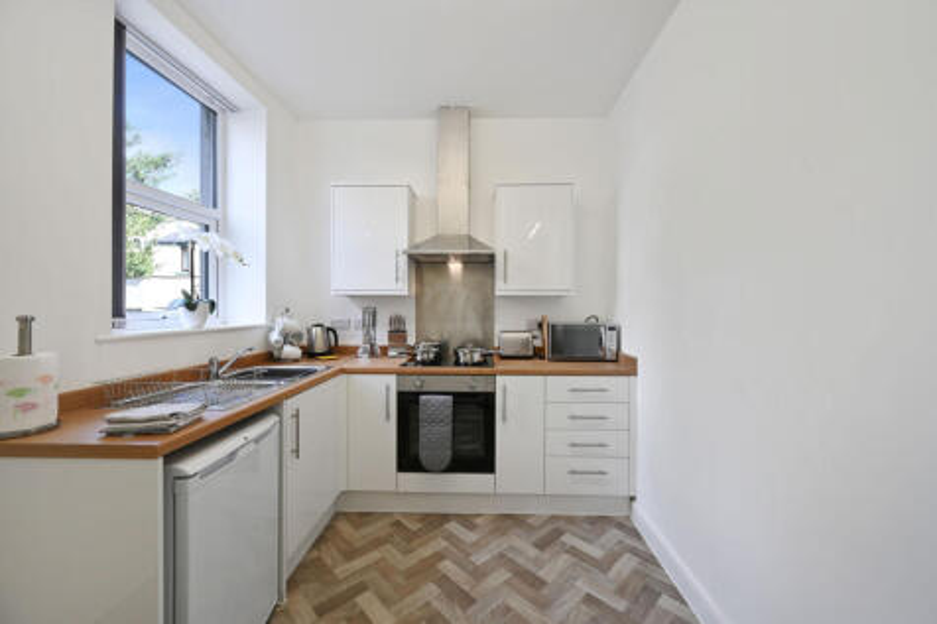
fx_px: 364
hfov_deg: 104.3
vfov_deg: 81.2
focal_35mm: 14
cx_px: 468
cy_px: 312
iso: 200
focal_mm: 14
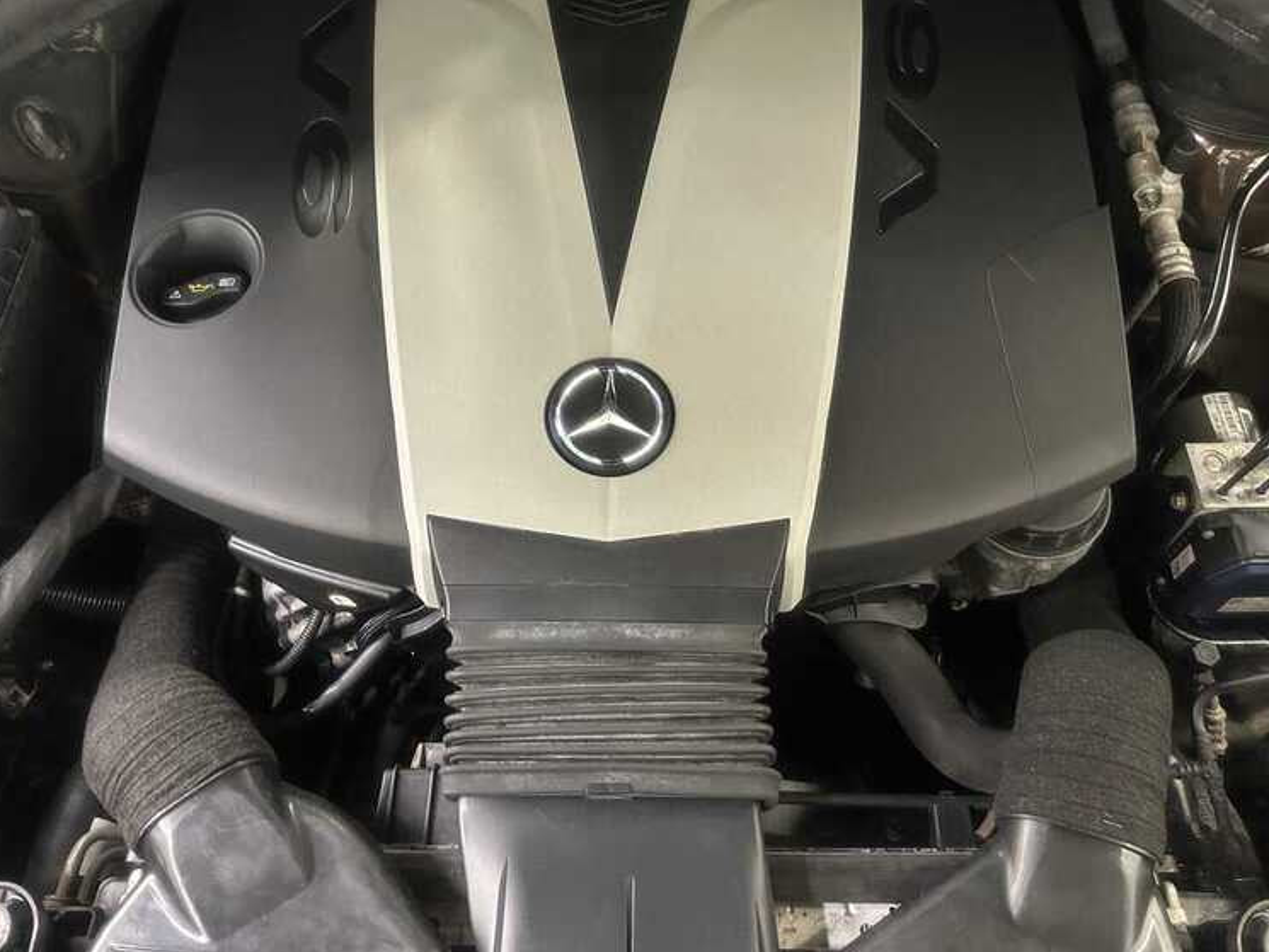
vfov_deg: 48.2
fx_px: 1063
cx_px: 618
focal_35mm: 29
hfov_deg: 61.6
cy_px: 437
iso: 800
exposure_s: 1/33
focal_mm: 6.86
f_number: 1.78
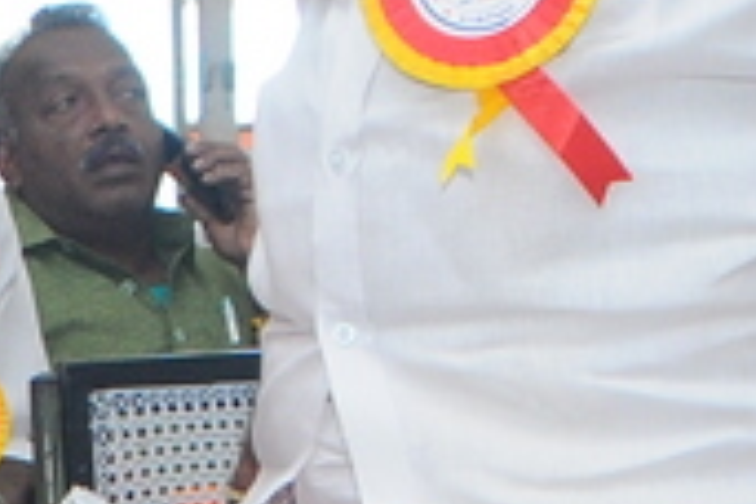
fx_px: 4242
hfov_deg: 9.3
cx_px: -906
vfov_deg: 6.8
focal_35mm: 202
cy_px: 146
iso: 500
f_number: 5.6
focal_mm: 18
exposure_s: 1/125
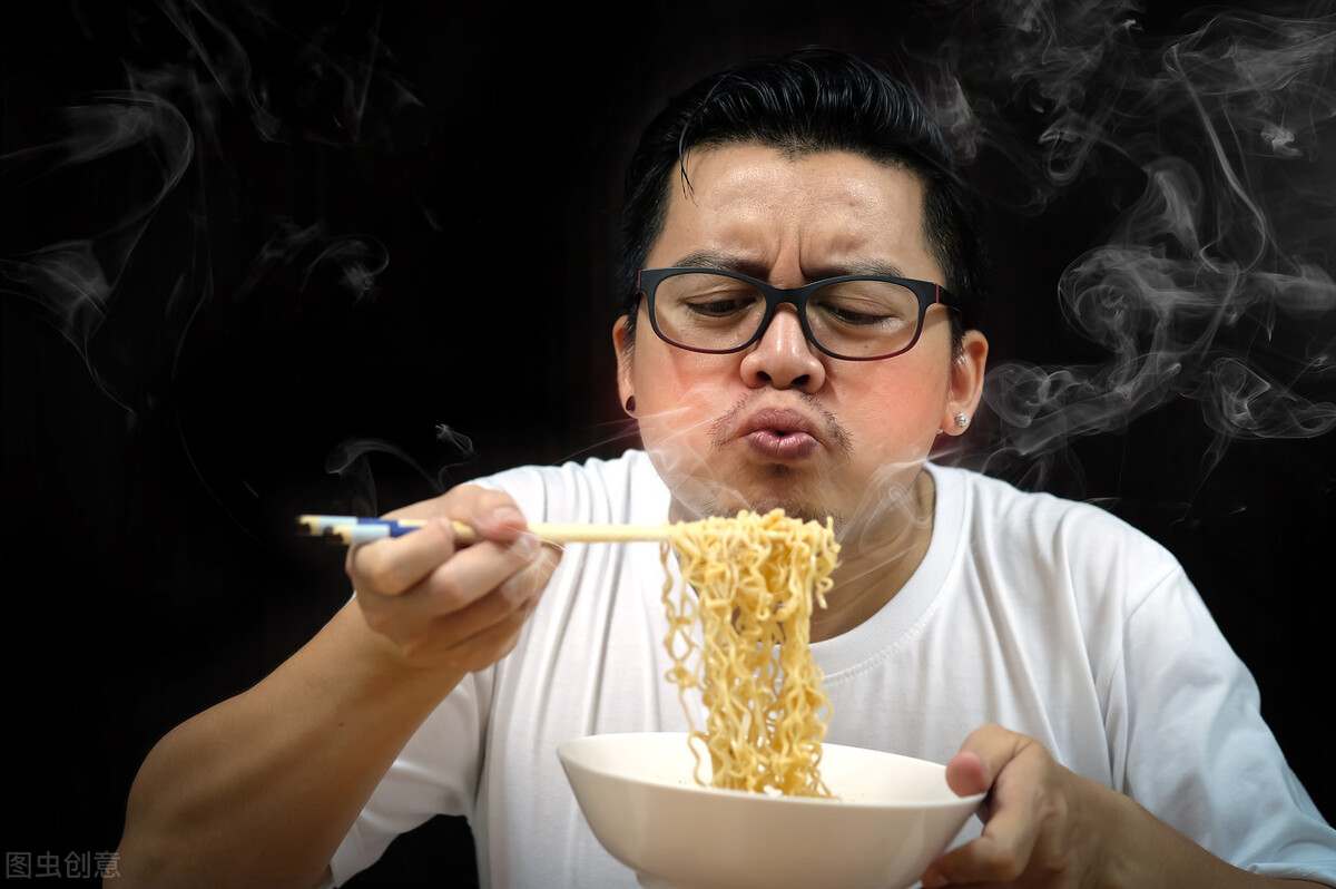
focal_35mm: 90
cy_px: 444
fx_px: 3337
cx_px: 668
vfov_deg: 15.2
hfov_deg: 22.6
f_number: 2.8
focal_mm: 60
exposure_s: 1/10
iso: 400
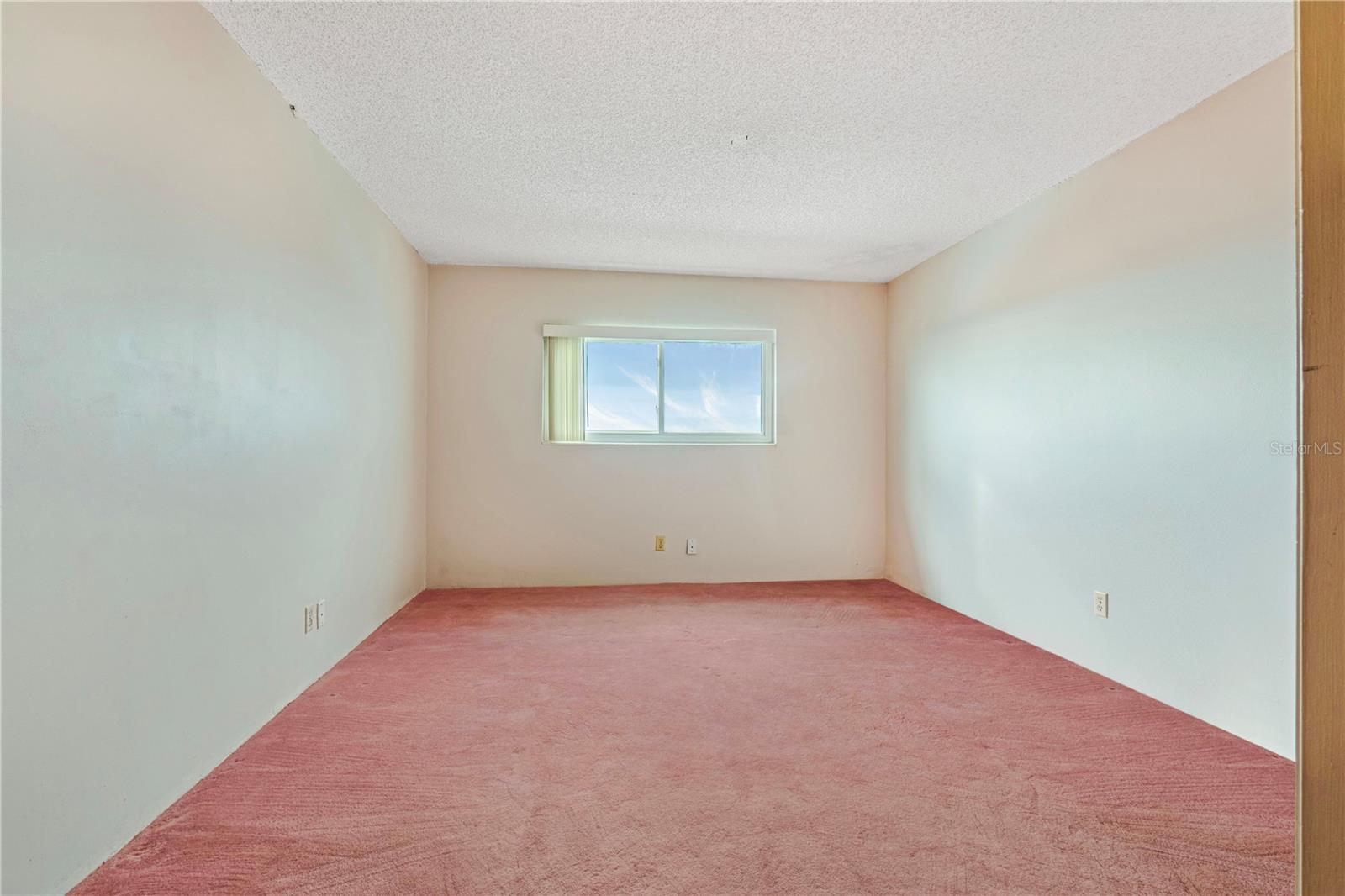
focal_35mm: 16
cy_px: 448
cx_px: 672
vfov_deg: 72.0
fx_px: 616
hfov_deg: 95.0
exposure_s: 1/500
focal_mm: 11
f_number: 9
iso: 250
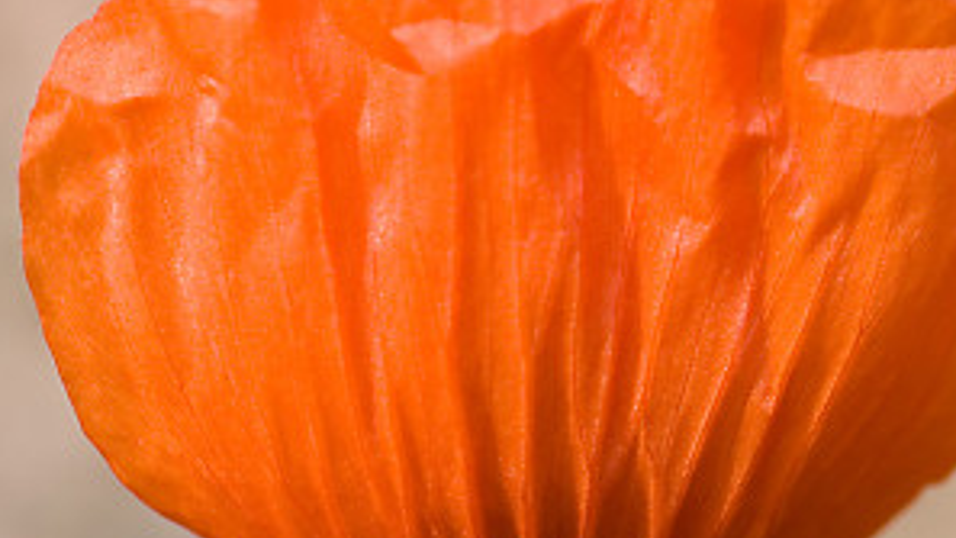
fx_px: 6845
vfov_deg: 4.5
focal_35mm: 270
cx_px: 538
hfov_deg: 8.0
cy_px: 277
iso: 100
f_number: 8
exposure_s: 1/320
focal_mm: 85
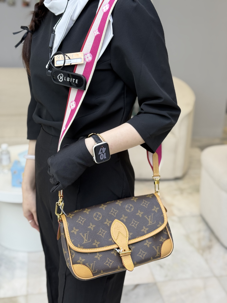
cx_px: 114
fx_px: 420
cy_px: 152
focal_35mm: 48
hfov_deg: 30.3
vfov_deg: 39.7
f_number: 1.78
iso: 50
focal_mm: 6.76
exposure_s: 1/100
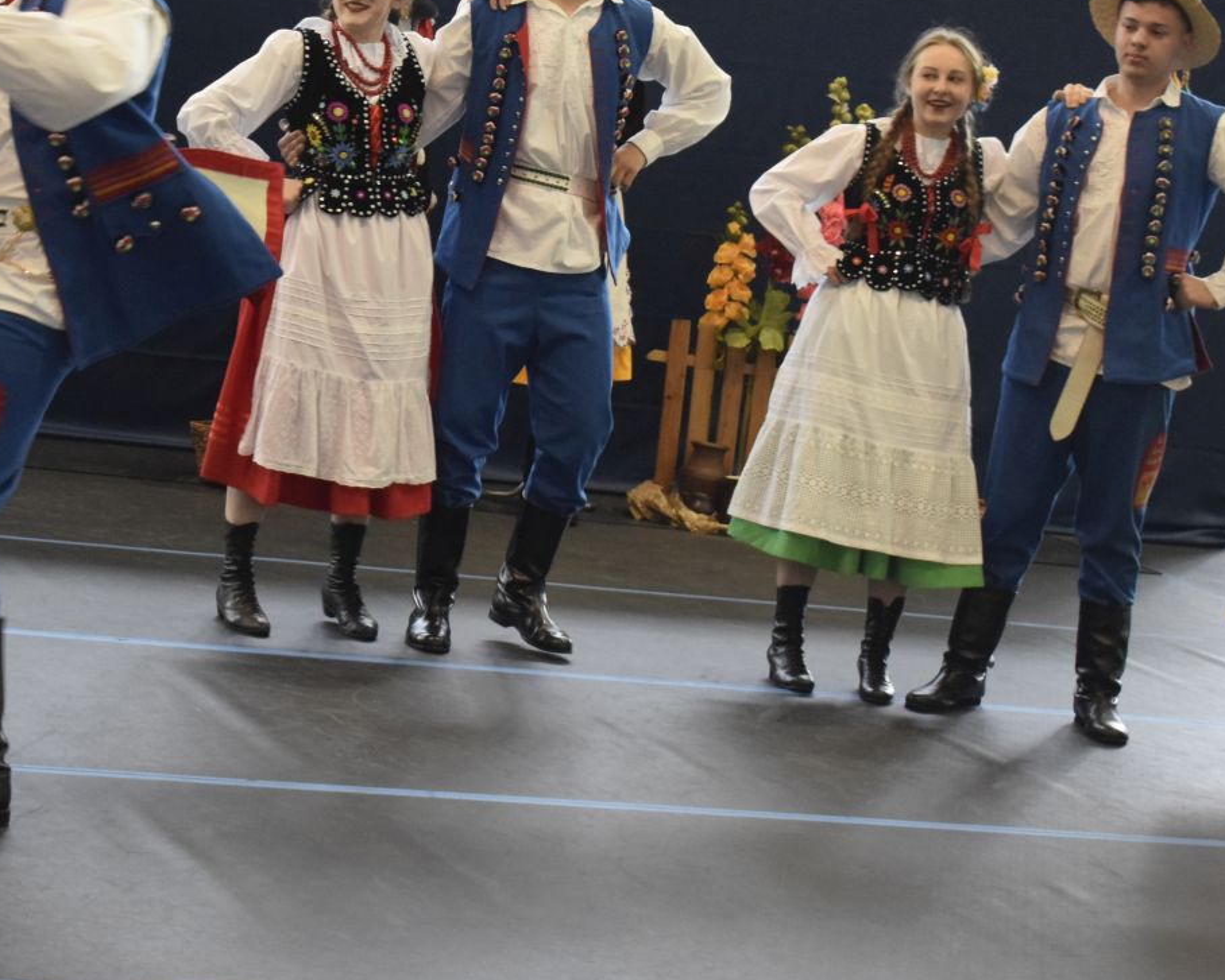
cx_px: 343
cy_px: 352
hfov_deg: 20.5
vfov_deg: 16.5
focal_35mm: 93
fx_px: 3373
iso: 3200
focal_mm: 40
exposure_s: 1/100
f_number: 5
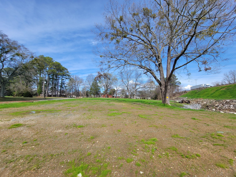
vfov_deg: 89.9
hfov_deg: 106.2
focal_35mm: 13
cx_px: 118
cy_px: 88
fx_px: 89
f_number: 2.2
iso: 50
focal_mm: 2.2
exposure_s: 1/1339
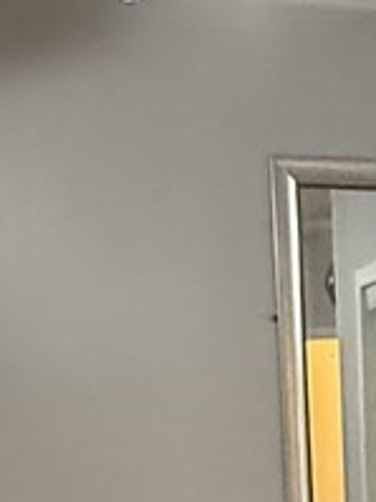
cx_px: 479
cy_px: 835
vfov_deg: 16.1
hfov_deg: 13.2
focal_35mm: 108
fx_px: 1566
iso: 800
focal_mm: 2.22
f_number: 2.2
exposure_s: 1/60
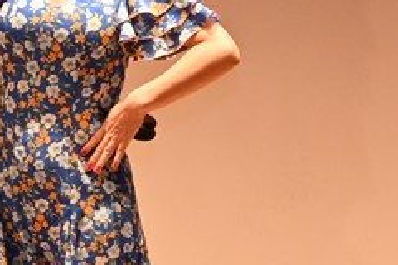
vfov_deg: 4.1
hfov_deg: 6.2
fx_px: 3670
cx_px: 494
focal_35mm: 332
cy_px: 216
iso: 640
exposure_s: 1/60
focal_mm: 38
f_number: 5.6
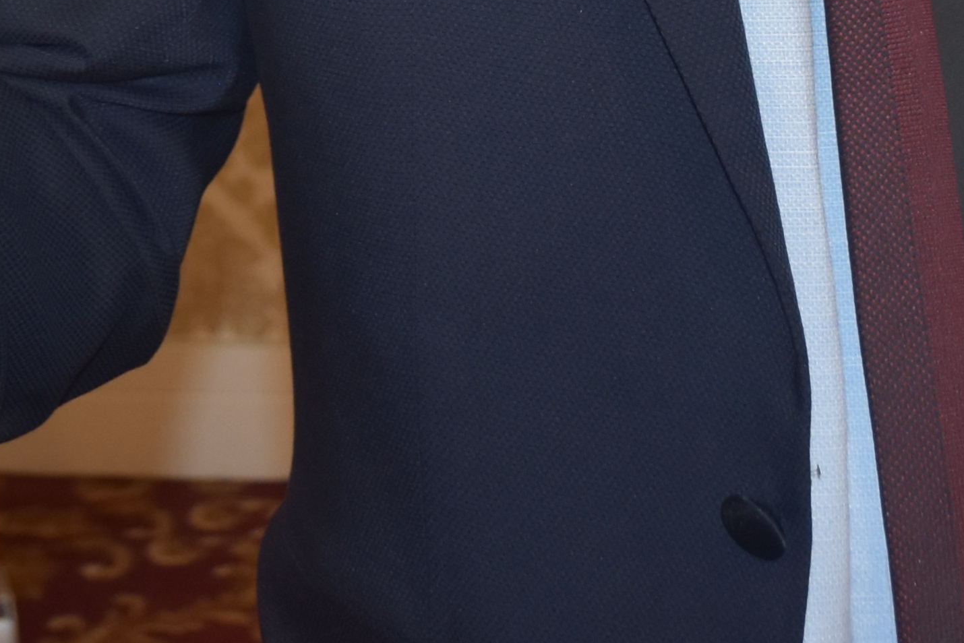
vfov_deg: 8.6
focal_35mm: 151
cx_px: 280
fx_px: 4044
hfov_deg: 13.6
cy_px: -679
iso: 640
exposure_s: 1/60
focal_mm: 24
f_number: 3.8
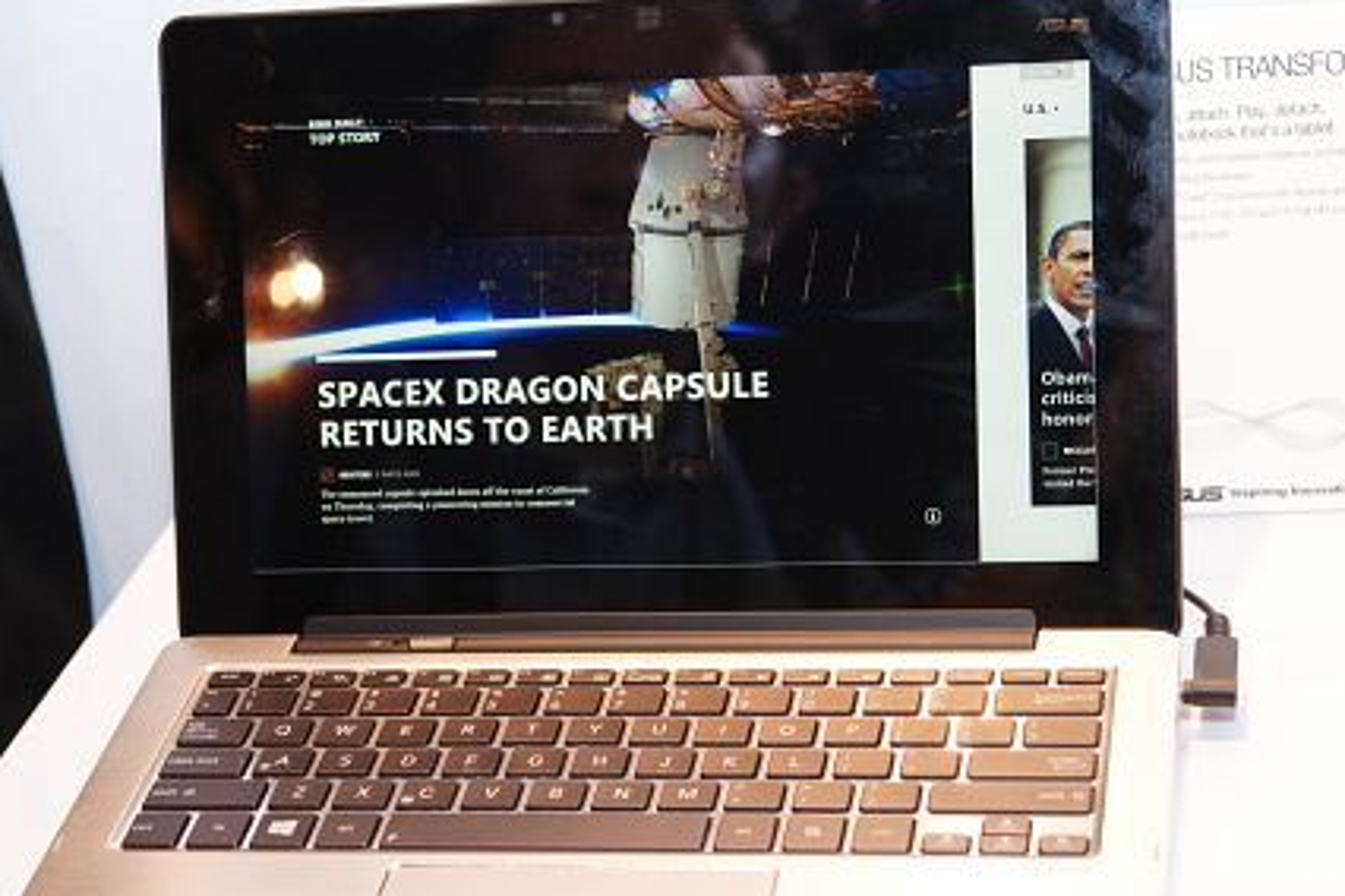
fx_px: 3624
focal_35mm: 97
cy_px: 538
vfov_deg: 14.1
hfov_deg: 21.0
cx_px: 600
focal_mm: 70
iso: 500
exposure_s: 1/40
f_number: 7.1
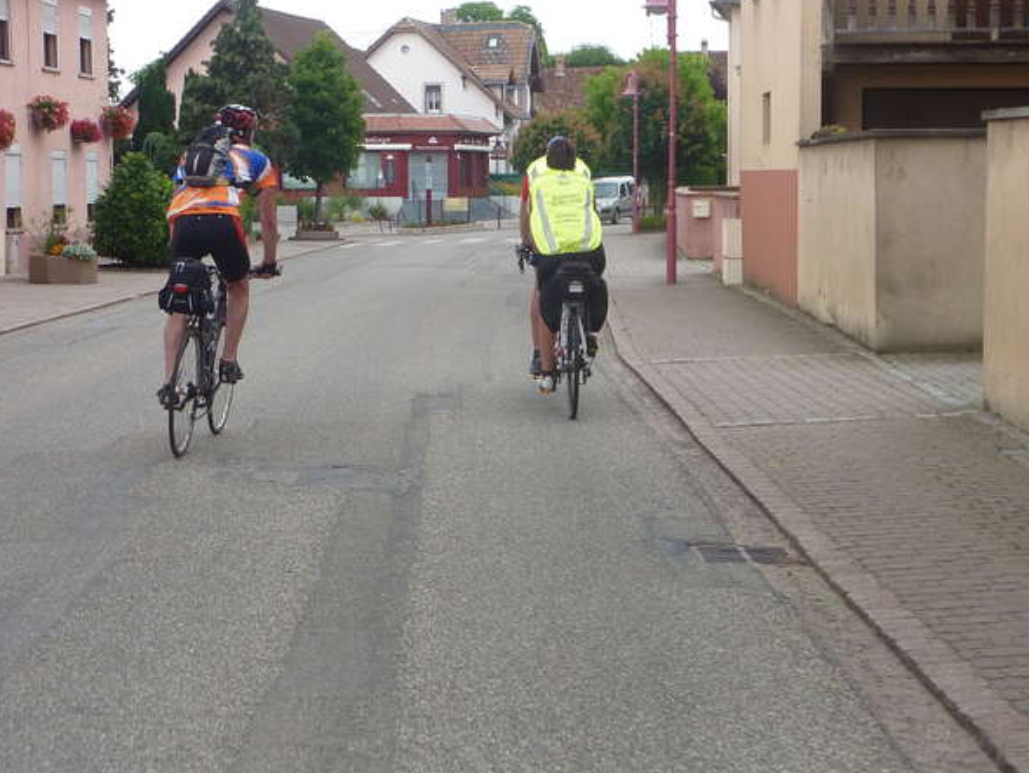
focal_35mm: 70
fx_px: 2082
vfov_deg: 21.0
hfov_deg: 27.8
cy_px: 386
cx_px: 514
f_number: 3.8
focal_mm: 7.9
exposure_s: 1/250
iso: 250
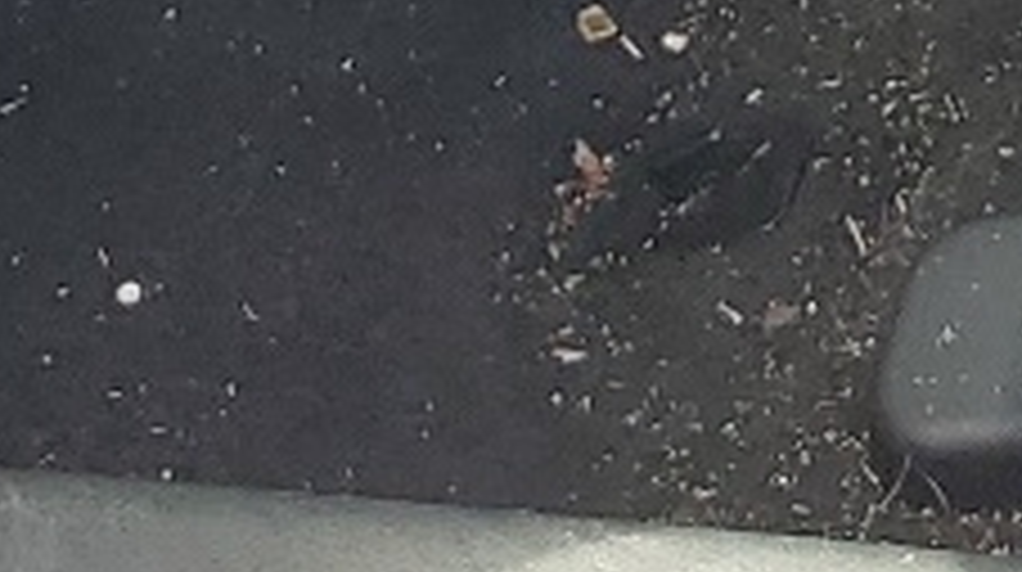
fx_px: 5413
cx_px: 1630
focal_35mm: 200
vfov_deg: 5.1
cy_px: -2022
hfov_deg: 10.4
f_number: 1.5
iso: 50
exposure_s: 1/556
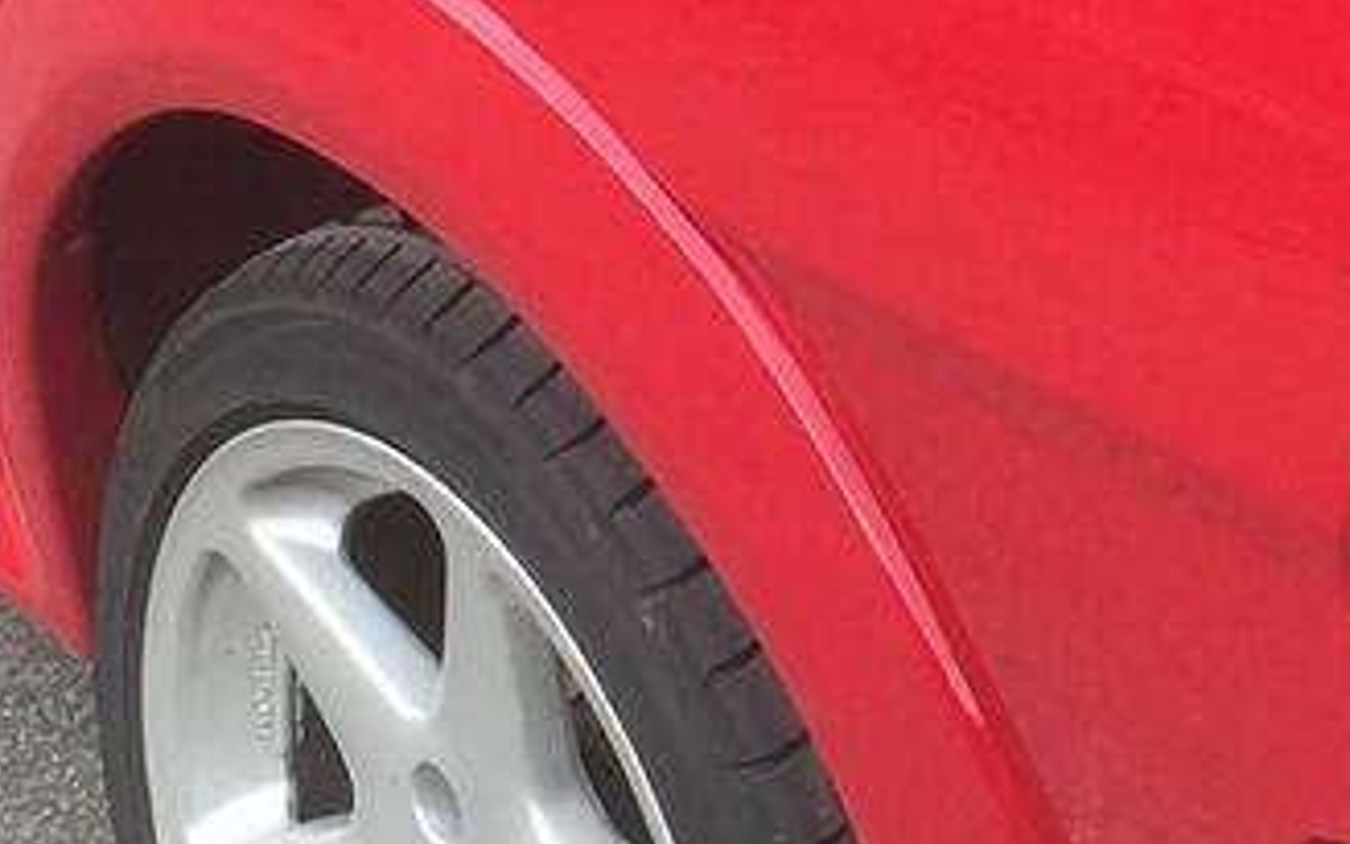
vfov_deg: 8.4
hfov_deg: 13.6
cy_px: -449
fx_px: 5629
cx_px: 1070
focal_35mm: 153
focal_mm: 4.15
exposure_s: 1/304
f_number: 2.2
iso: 32
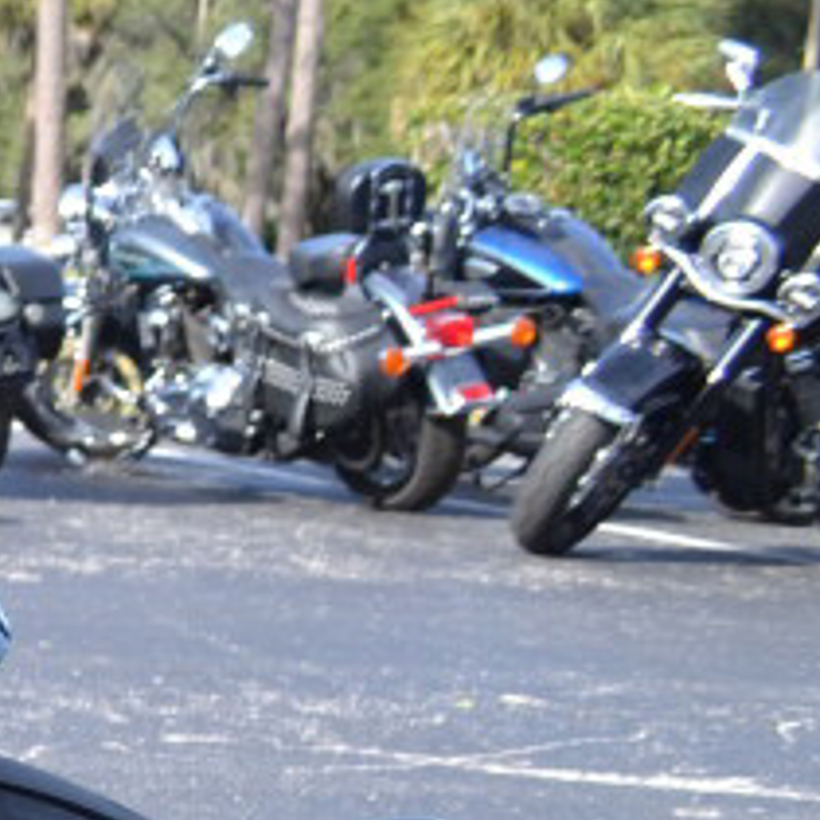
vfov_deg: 11.8
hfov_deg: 9.7
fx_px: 3913
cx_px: -1480
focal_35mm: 146
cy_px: 797
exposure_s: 1/125
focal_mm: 20
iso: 100
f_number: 5.6
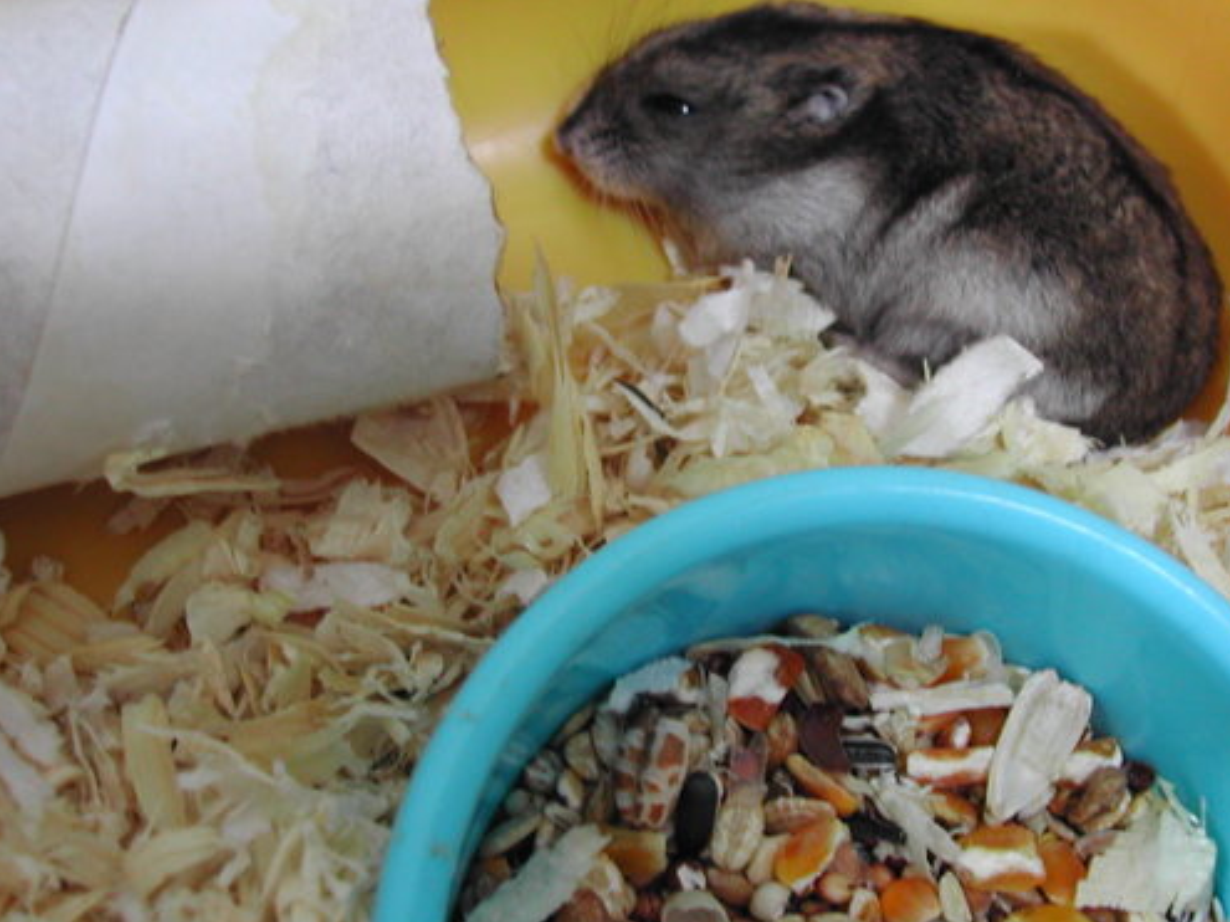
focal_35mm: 57
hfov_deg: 33.7
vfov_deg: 25.6
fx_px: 2025
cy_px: 398
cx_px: 738
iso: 100
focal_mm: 10.1
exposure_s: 1/5.9
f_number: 3.1
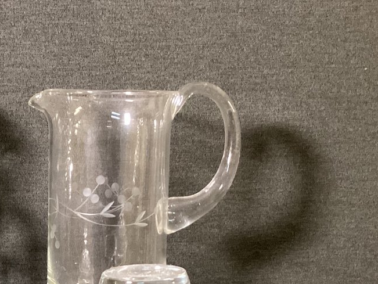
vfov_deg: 19.4
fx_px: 787
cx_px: -14
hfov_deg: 25.5
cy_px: 328
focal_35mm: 72
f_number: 2.4
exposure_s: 1/30
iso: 320
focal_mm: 3.3
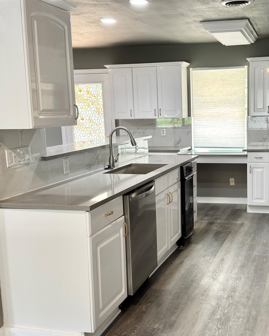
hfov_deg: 32.3
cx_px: 194
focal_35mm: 46
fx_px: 458
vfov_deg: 40.3
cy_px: 169
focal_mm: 6.76
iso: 125
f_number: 1.78
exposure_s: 1/60
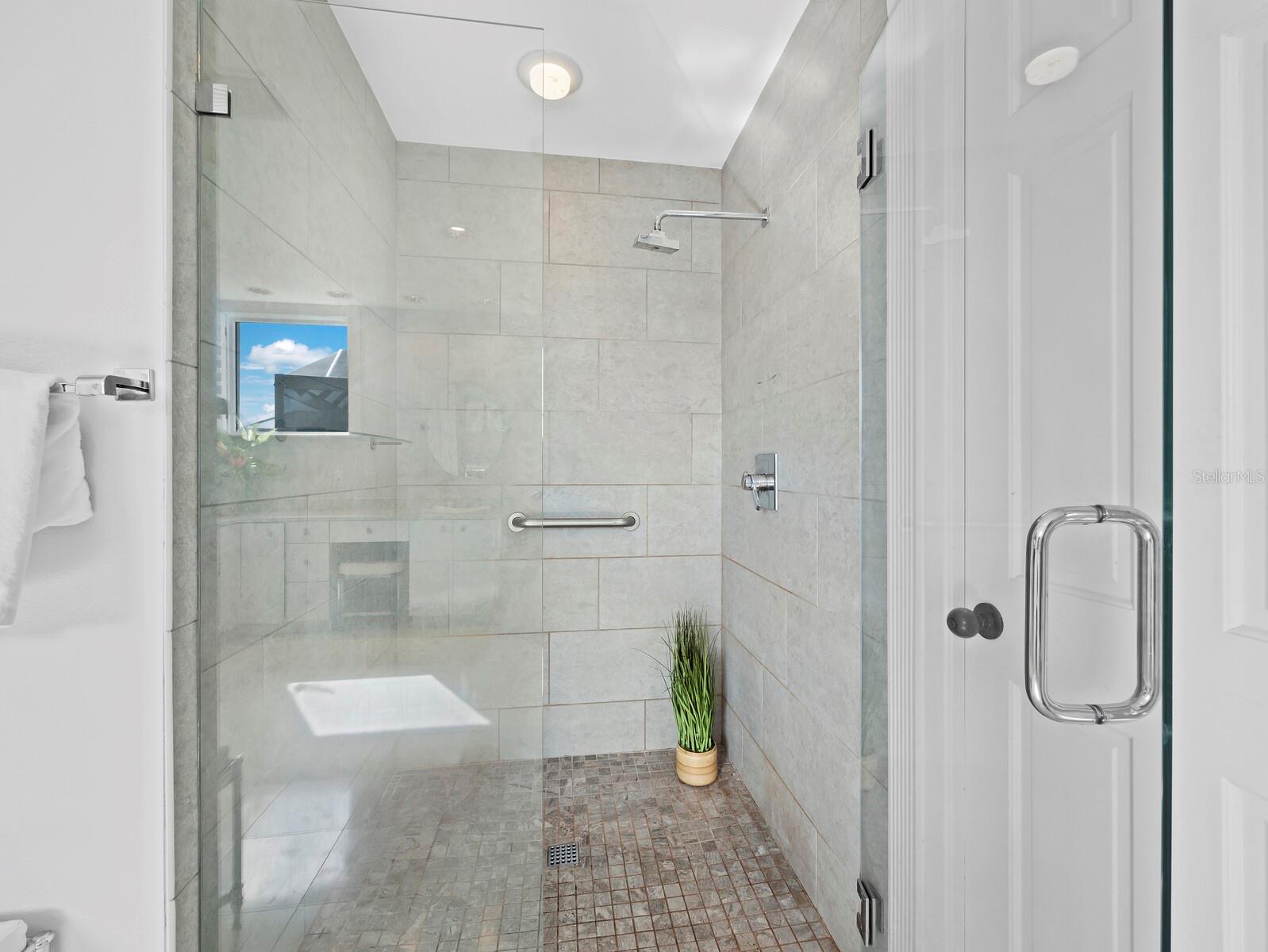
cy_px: 476
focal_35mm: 14
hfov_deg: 102.0
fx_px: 513
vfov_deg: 85.7
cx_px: 634
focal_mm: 7
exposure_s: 1/4
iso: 200
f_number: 11
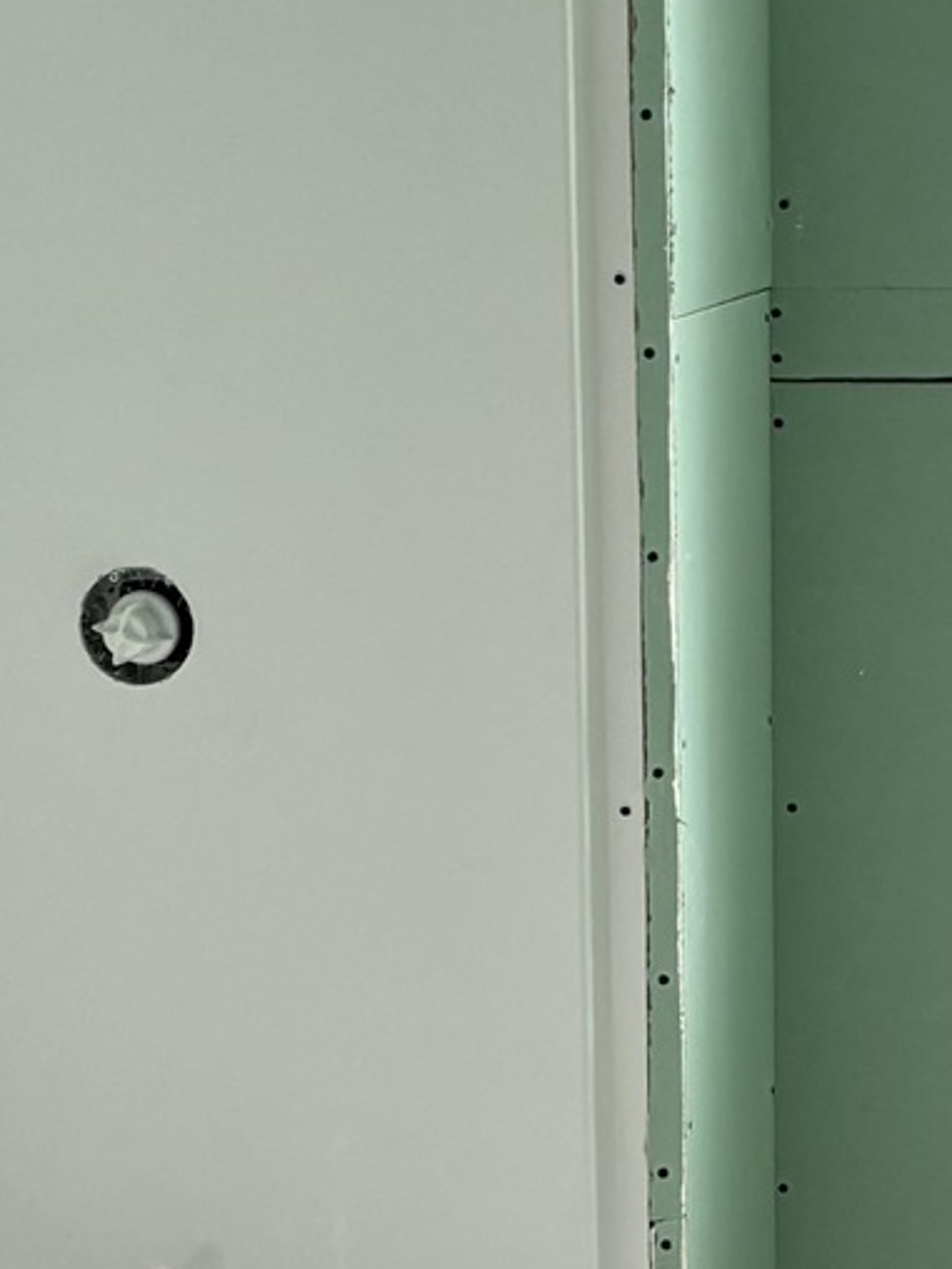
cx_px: 802
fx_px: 4327
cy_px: 884
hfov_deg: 12.5
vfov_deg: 16.6
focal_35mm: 118
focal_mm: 5.96
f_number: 1.6
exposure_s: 1/121
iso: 100
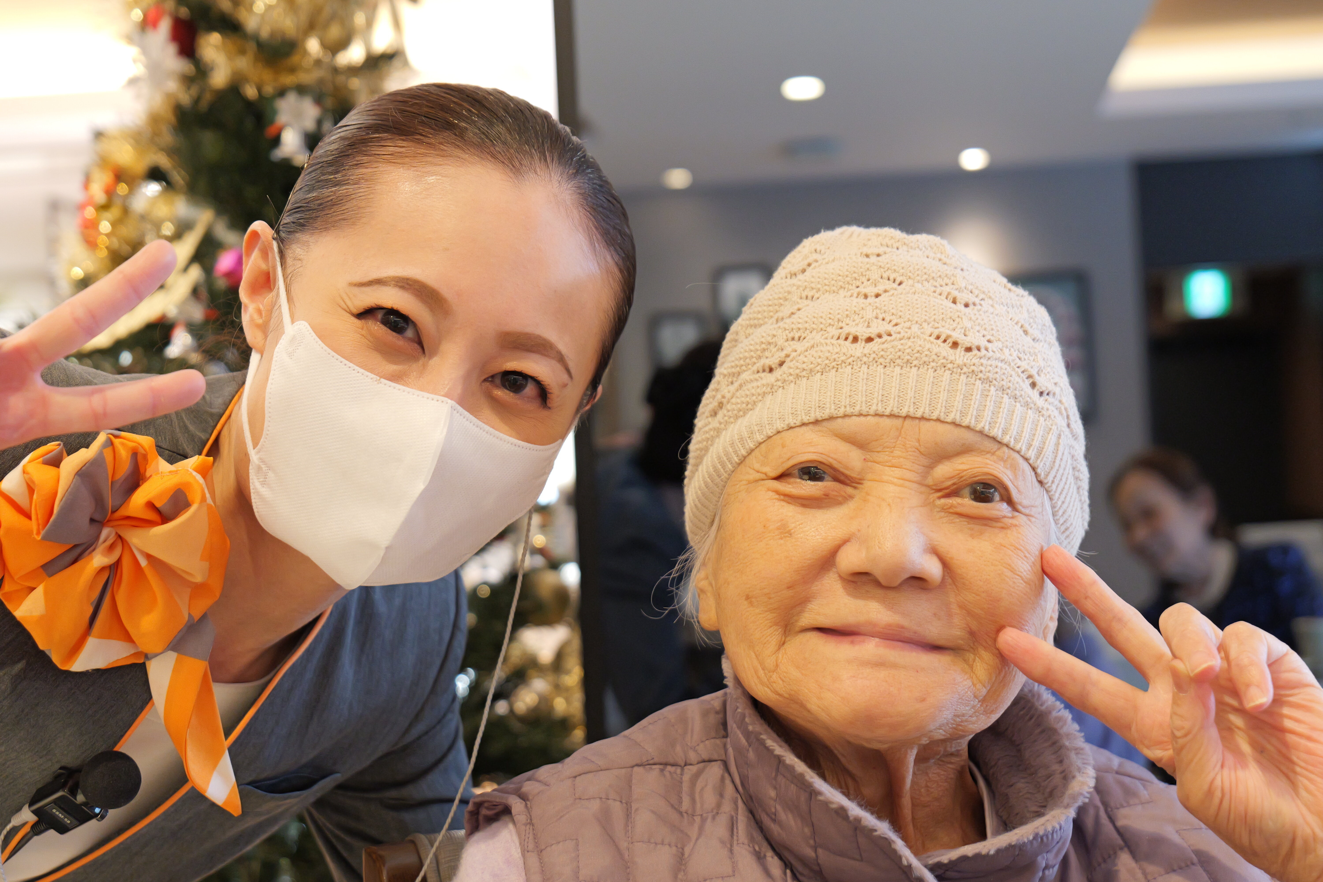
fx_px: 2205
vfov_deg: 22.6
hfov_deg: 33.4
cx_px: 662
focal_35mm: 60
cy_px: 441
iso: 5000
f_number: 5.6
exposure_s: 1/60
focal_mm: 60
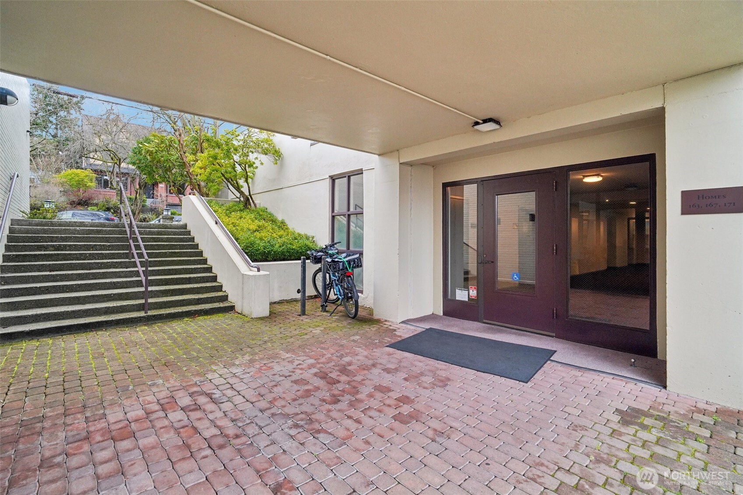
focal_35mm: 16
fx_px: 330
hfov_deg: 96.7
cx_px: 372
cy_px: 248
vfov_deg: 73.7
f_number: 8
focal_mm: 16
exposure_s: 1/50
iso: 1600
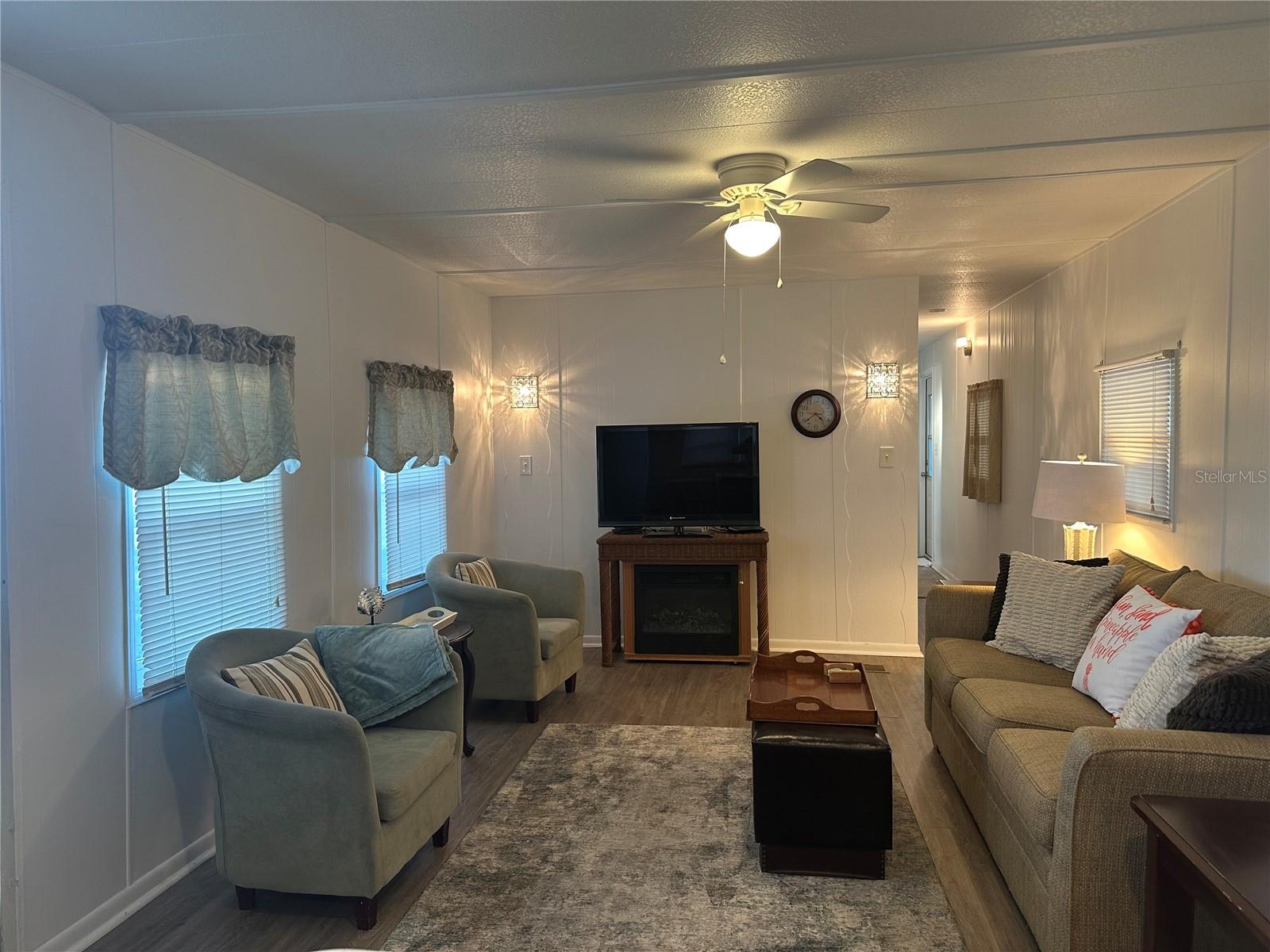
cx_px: 635
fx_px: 881
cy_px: 476
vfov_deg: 56.8
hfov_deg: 71.6
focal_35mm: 24
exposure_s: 1/60
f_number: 1.78
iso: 125
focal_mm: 6.86
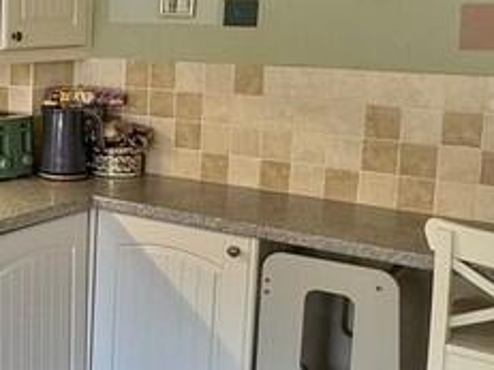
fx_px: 884
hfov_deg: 27.4
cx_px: -103
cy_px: 133
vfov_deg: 23.6
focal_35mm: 62
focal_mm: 2.22
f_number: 2.2
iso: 250
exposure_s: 1/50
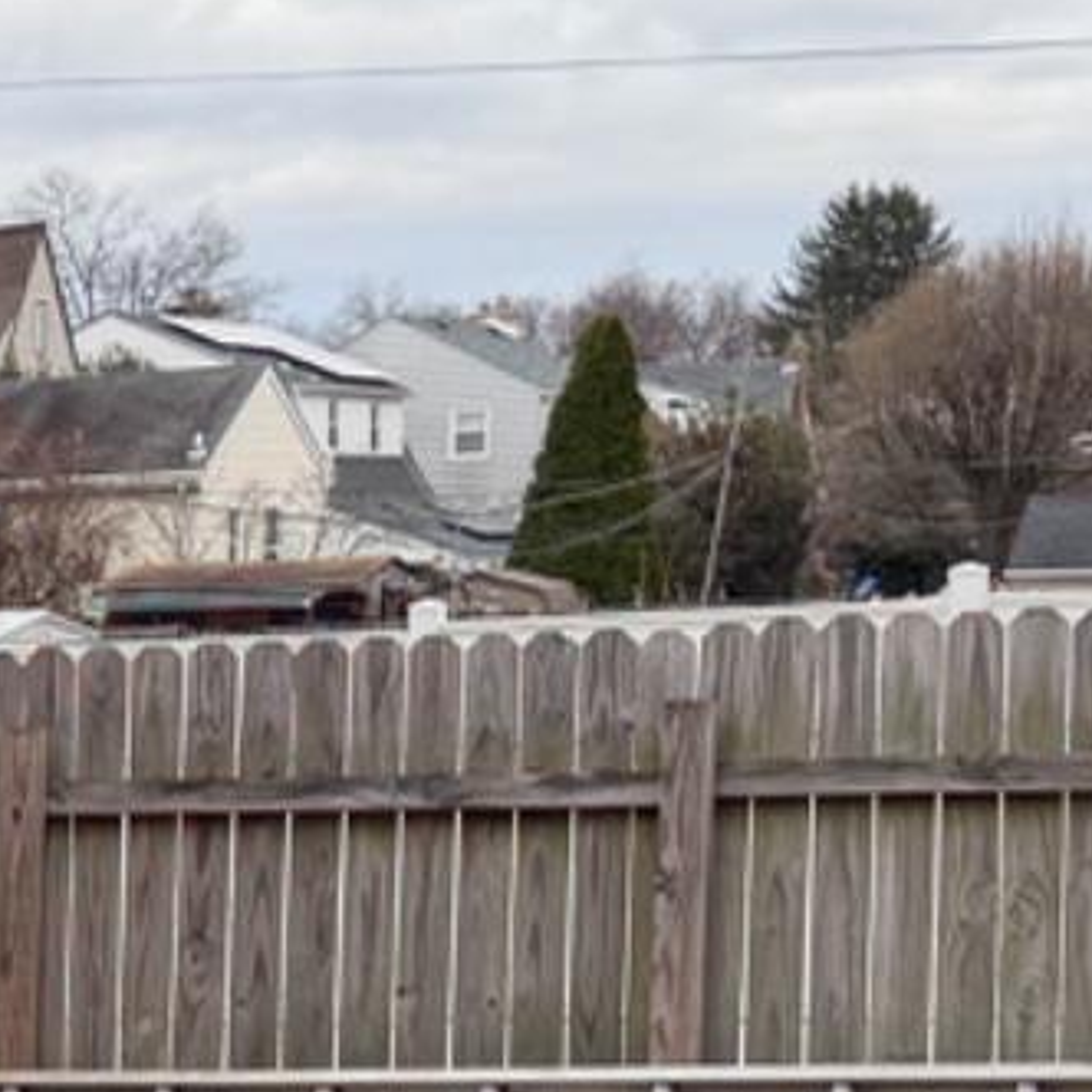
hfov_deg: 12.2
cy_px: 1345
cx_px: -855
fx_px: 4675
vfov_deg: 13.0
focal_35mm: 131
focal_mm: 6.76
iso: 100
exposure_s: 1/356
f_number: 1.78
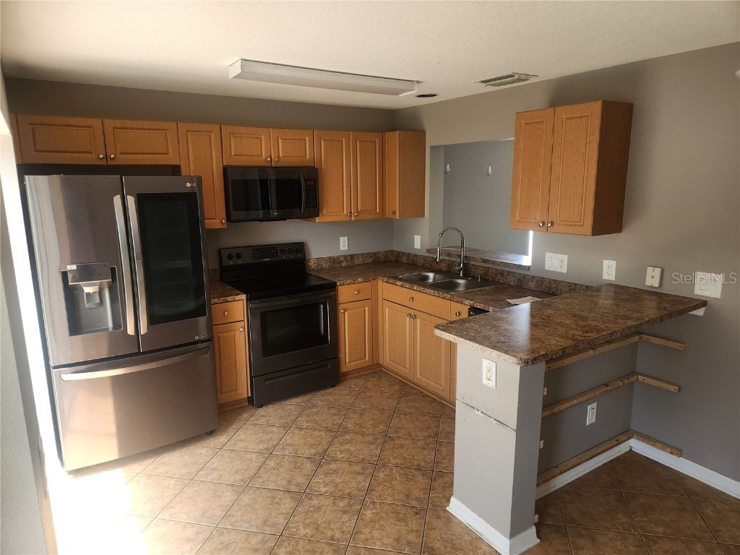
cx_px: 370
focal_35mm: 23
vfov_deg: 58.9
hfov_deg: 73.9
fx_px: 492
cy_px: 278
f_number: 1.8
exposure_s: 1/120
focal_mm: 5.4
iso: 200
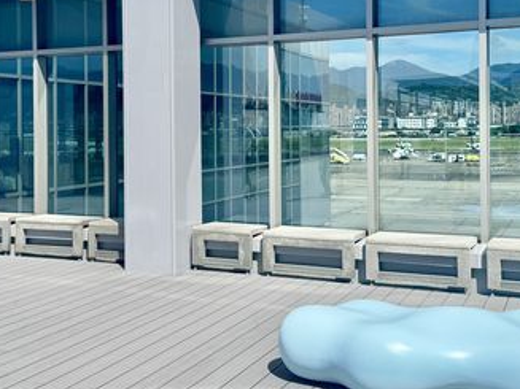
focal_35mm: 44
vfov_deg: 32.1
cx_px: 204
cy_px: 87
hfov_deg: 42.7
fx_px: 661
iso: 80
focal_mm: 6.76
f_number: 1.78
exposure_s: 1/4049
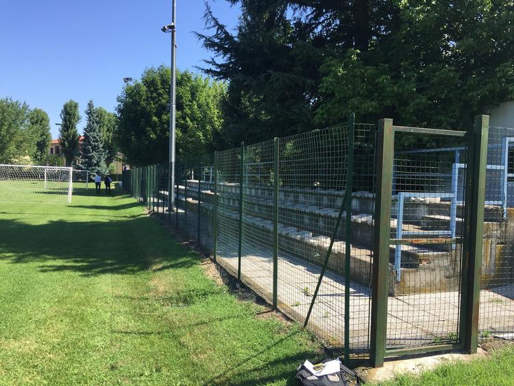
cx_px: 257
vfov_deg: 48.3
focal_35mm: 29
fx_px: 431
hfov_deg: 61.6
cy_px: 193
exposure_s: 1/942
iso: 32
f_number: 2.2
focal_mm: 4.15
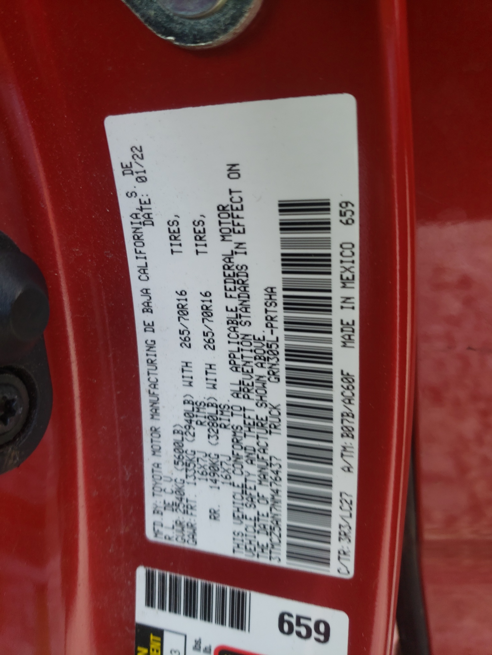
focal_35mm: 26
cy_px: 328
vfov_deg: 67.3
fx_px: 493
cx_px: 246
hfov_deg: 53.1
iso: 50
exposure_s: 1/159
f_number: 1.5
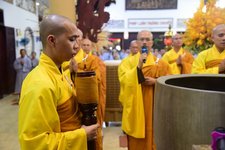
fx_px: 275
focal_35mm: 44
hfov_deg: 44.5
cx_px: 112
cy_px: 75
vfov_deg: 30.5
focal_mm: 44
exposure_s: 1/50
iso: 2500
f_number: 4
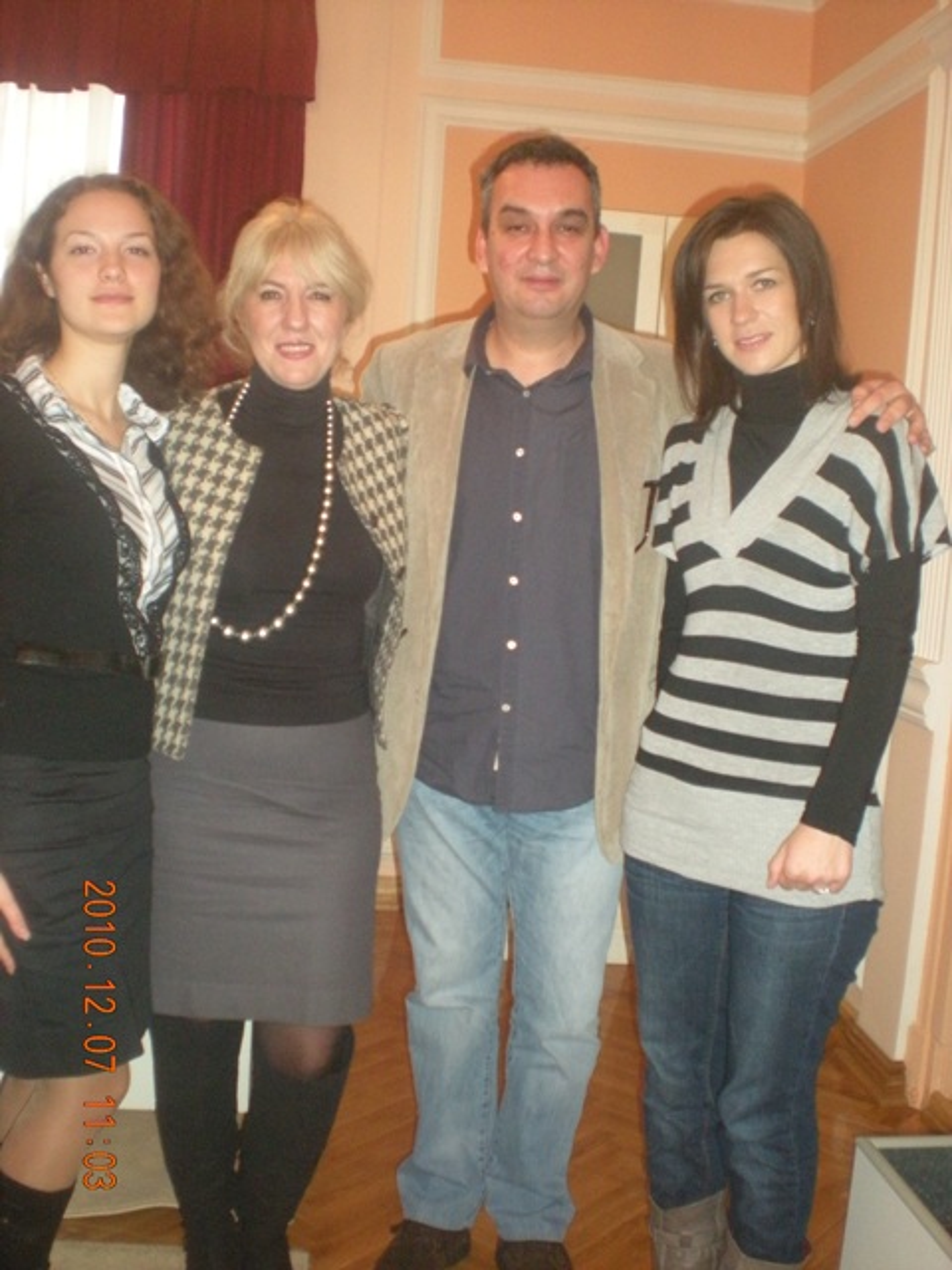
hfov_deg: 37.7
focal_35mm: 38
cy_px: 635
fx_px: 1393
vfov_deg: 49.0
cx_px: 476
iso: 438
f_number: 3.1
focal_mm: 6.3
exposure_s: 1/60
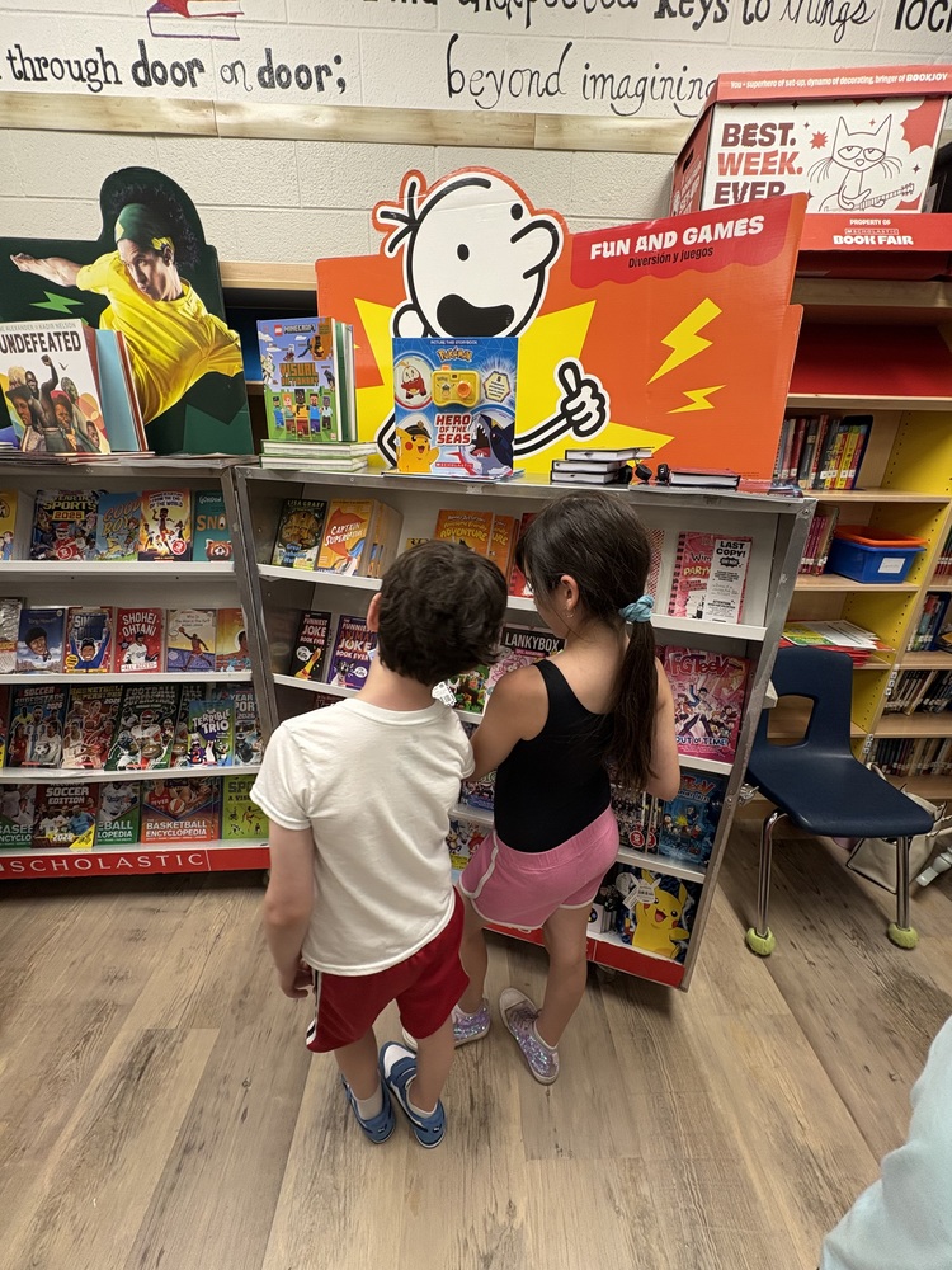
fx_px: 513
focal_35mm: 14
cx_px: 476
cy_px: 635
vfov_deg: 102.1
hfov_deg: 85.7
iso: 160
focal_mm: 2.22
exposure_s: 1/60
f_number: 2.2
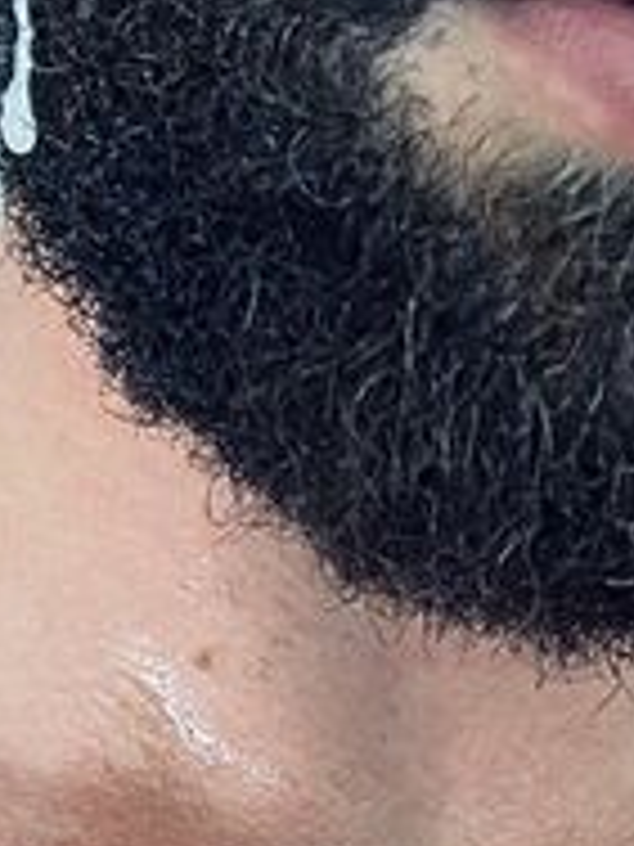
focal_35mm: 77
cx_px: 360
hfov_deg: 19.1
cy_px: 776
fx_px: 1880
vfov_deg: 24.5
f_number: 2.2
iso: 320
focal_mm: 2.87
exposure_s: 1/60
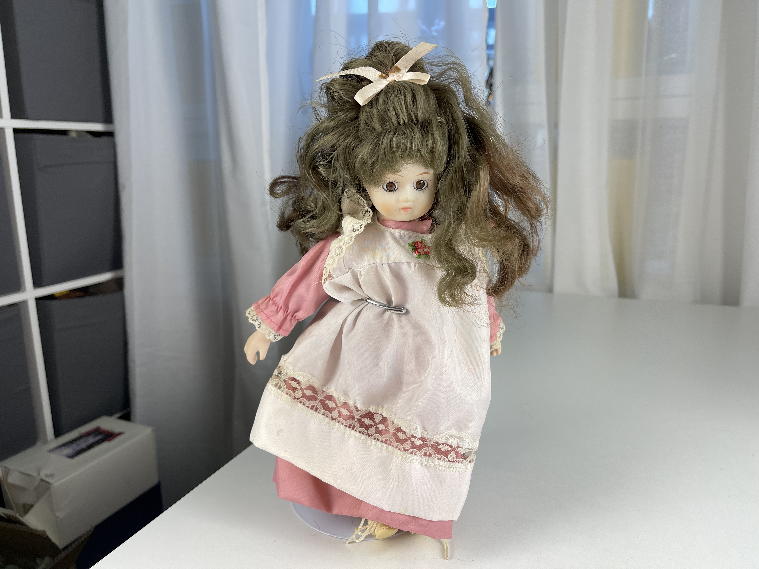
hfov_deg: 69.4
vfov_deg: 54.9
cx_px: 380
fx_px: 548
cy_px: 284
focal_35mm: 25
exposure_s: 1/100
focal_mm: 5.1
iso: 40
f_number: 1.6
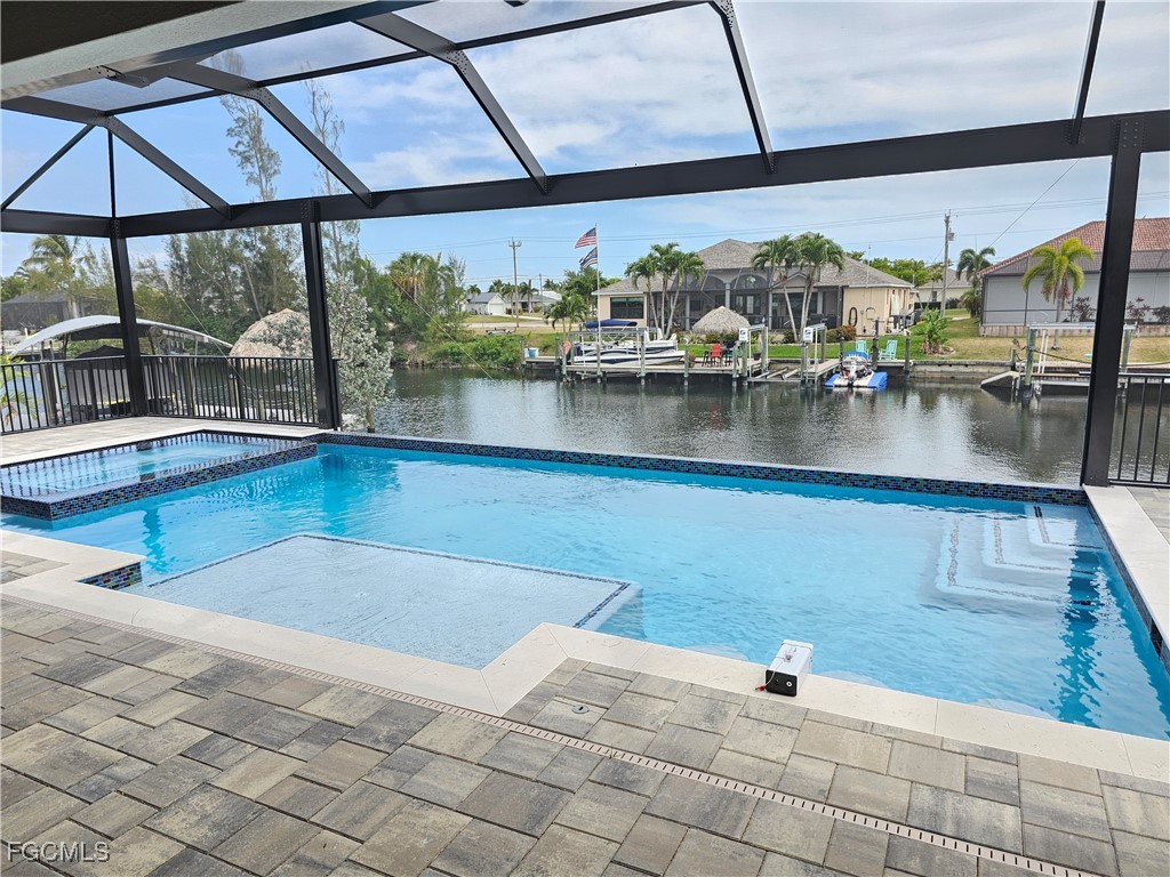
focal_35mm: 23
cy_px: 438
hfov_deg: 73.9
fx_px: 777
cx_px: 585
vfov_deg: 58.9
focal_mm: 6.3
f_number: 1.7
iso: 16
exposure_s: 1/120
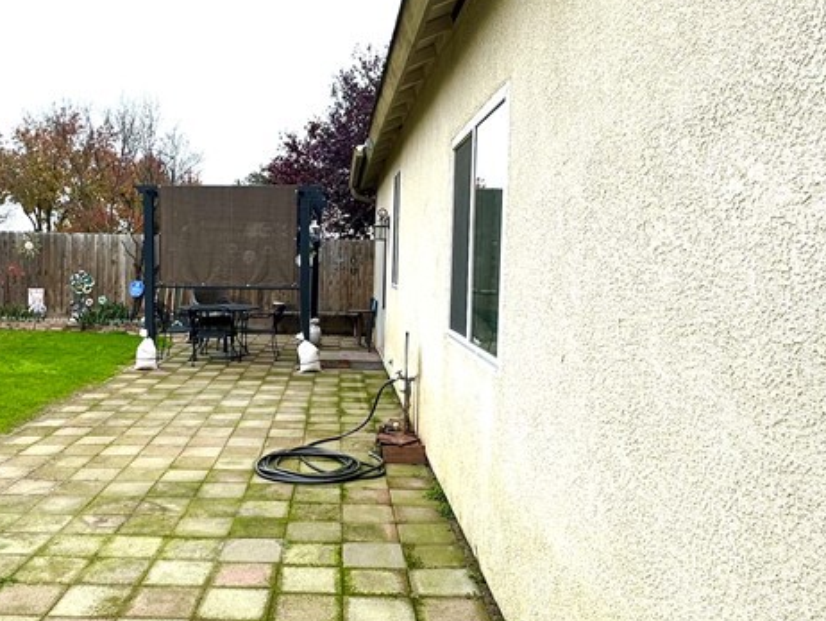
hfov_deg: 57.7
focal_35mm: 31
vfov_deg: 45.5
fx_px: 740
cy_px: 290
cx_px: 320
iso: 40
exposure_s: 1/297
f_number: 2.2
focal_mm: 2.22
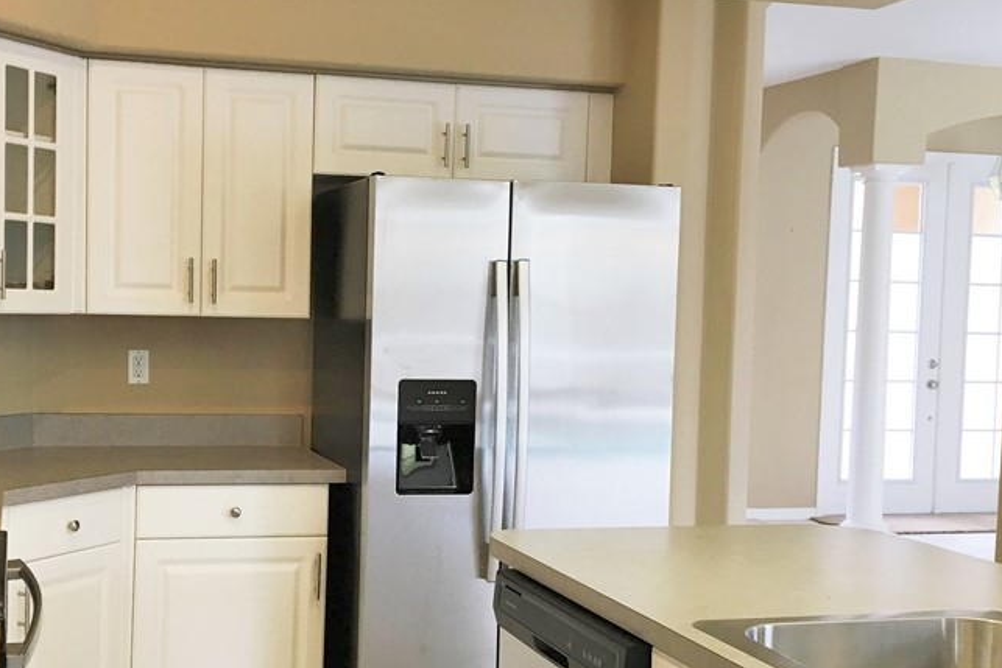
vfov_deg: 28.1
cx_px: 357
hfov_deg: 40.7
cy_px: 369
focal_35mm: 48
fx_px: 1336
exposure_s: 1/30
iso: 40
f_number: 2.2
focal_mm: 4.15
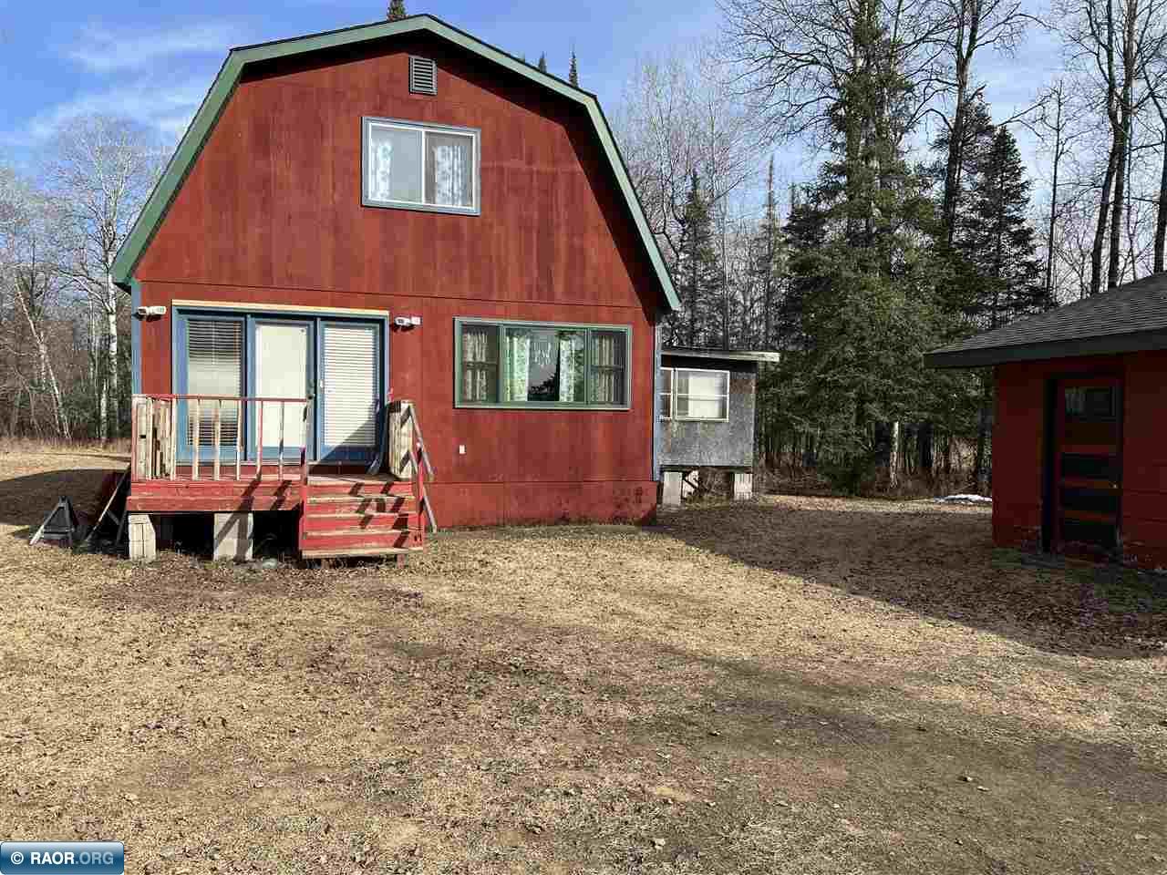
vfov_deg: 53.1
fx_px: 877
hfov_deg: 67.3
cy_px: 438
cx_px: 584
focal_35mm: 26
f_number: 1.5
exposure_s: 1/2299
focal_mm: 5.7
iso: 50
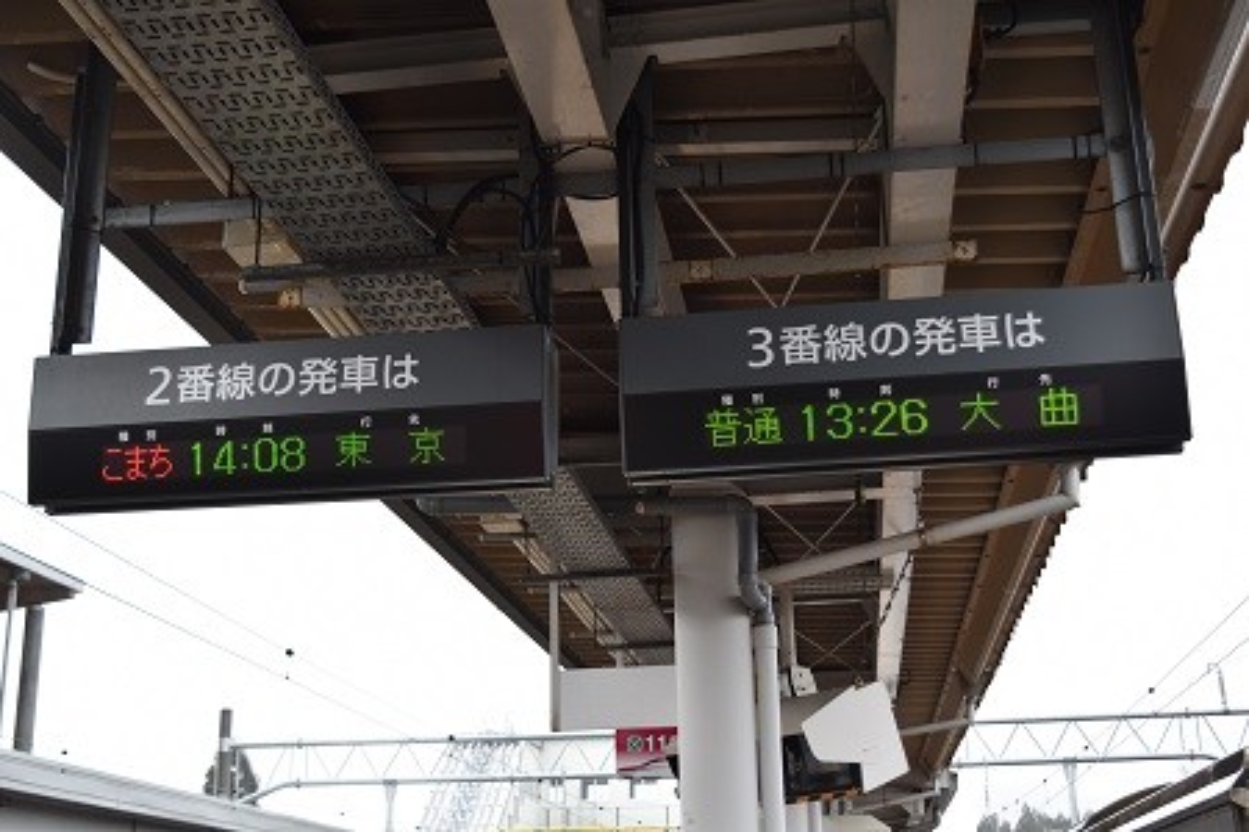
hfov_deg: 41.1
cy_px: 416
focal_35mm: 48
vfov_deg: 28.1
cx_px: 624
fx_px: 1665
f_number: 5
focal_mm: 32
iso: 400
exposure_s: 1/100
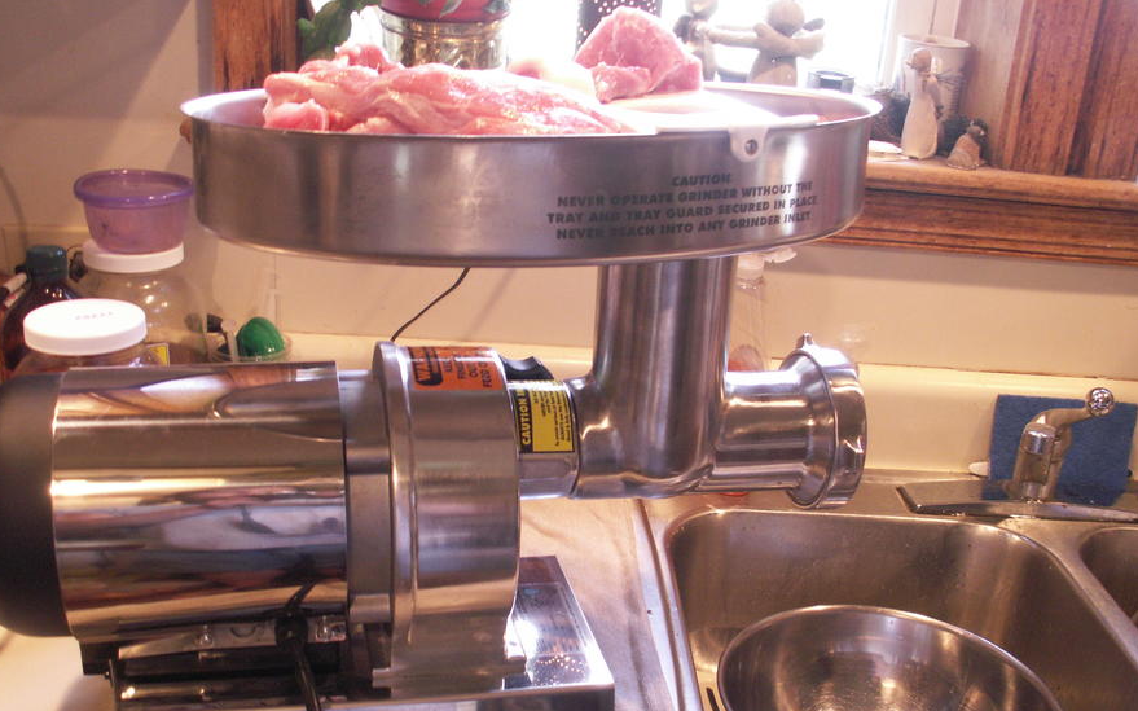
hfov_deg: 51.6
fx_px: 1178
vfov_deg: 33.5
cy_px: 415
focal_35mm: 38
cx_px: 567
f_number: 2.8
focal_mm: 5.86
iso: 160
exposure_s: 1/15
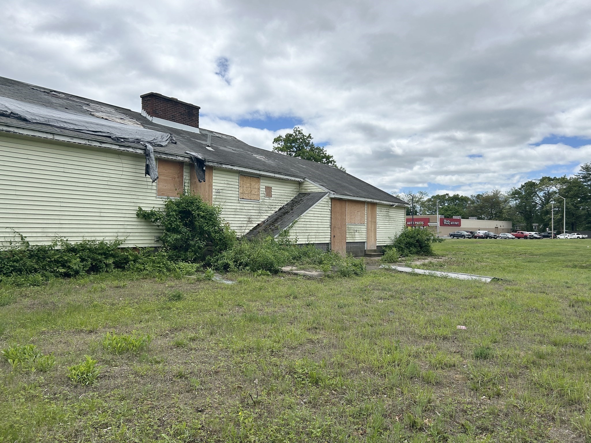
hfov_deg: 67.3
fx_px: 444
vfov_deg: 53.1
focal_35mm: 26
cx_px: 296
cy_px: 222
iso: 50
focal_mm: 5.7
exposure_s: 1/6579
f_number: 1.5
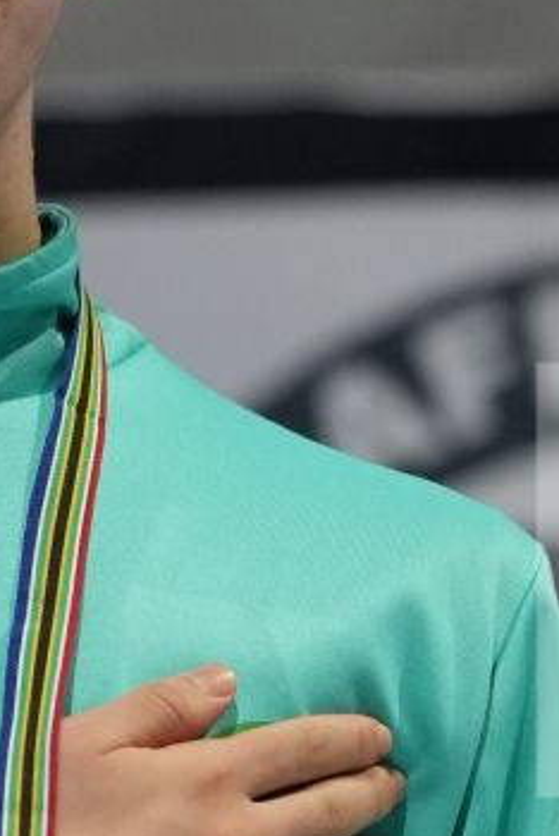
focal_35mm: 904
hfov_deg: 1.5
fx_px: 21013
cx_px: -50
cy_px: 580
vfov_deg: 2.3
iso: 1600
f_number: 2.8
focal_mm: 176
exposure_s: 1/250
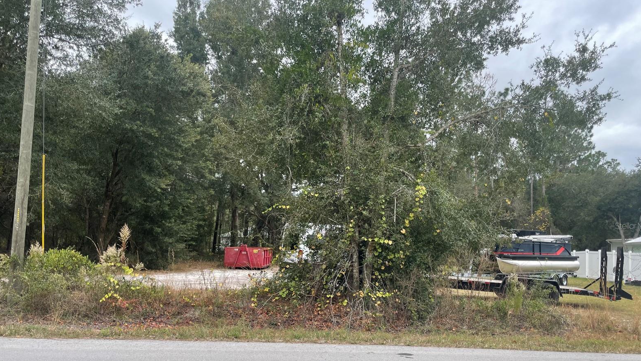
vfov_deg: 39.9
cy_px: 225
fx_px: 493
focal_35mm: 29
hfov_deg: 66.1
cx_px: 326
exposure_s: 1/428
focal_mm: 4.2
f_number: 1.6
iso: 32
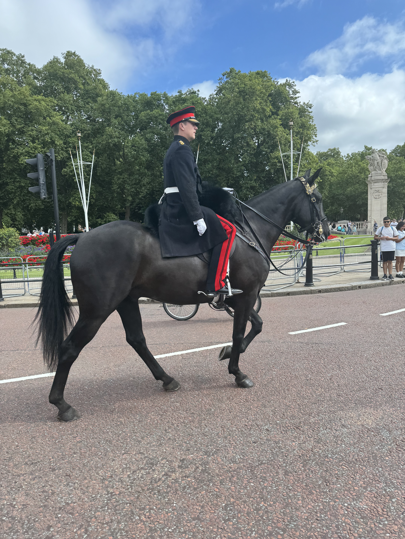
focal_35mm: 24
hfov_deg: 56.8
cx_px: 202
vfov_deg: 71.6
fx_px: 374
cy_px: 270
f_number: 1.78
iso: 80
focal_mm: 6.86
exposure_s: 1/2252
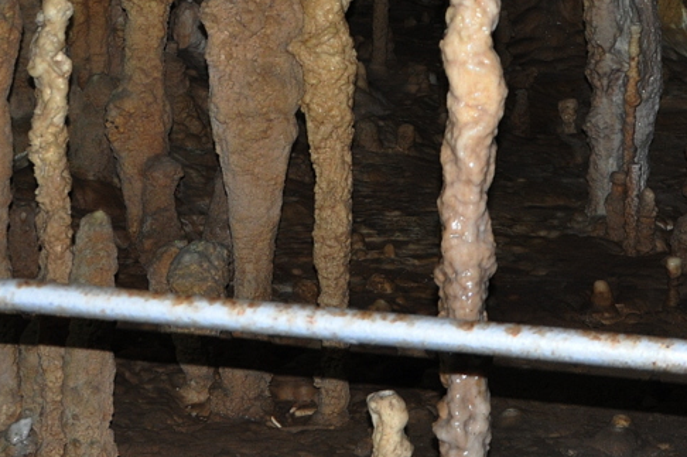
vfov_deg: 12.1
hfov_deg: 18.4
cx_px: 267
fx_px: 2116
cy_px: -33
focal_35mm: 111
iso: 800
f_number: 4.2
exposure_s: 1/60
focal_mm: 30
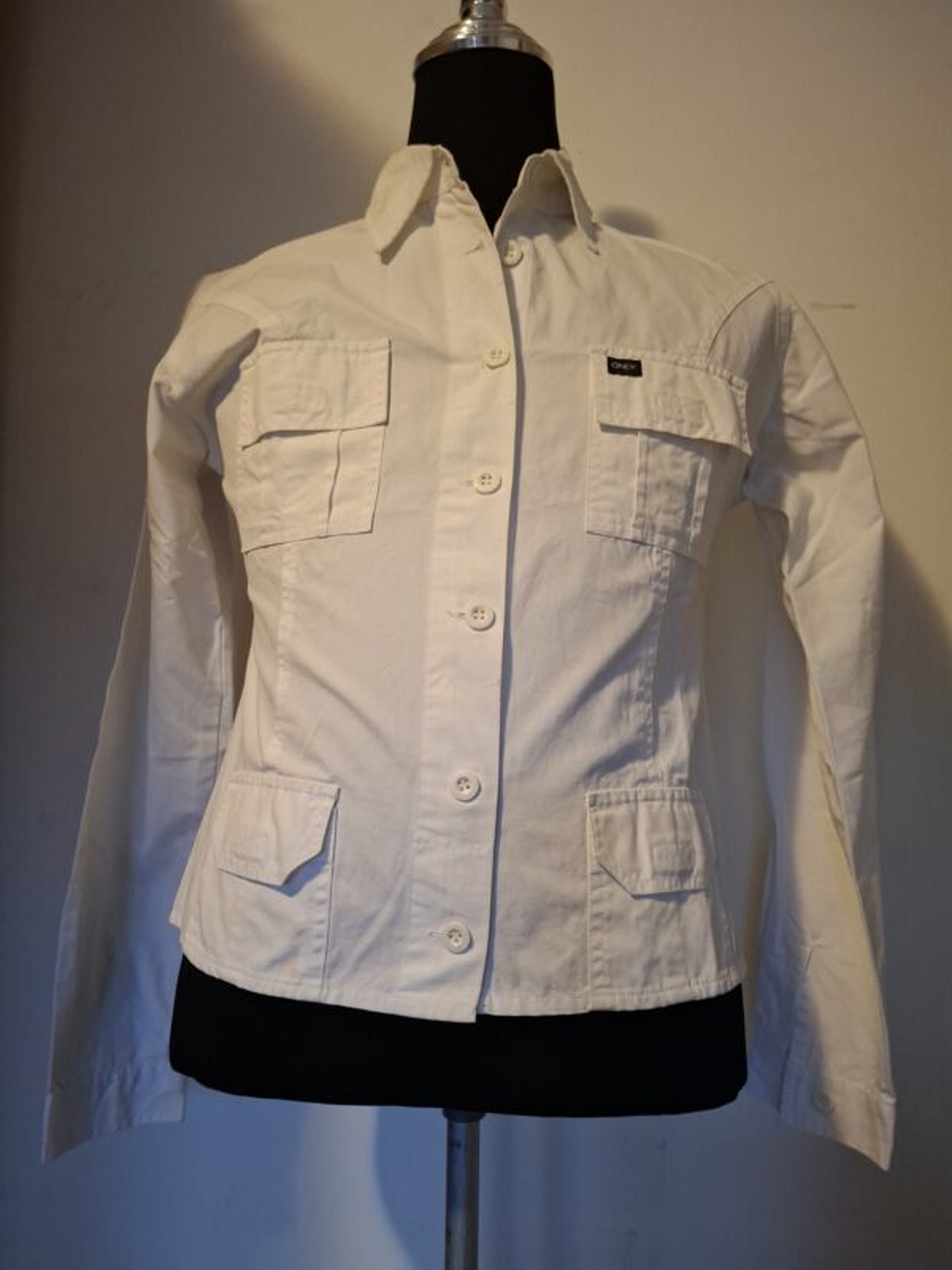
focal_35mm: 23
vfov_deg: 73.9
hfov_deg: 58.9
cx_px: 476
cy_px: 635
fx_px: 843
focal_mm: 5.54
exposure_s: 1/25
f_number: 1.8
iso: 500
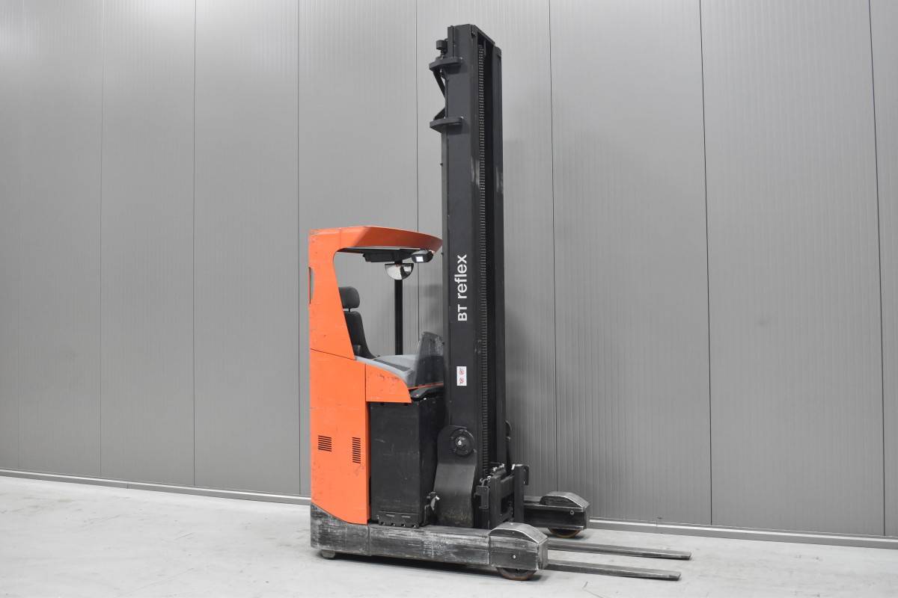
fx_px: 823
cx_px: 449
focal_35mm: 33
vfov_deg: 40.0
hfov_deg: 57.2
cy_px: 299
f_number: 5.6
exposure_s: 1/50
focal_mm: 22
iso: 2000
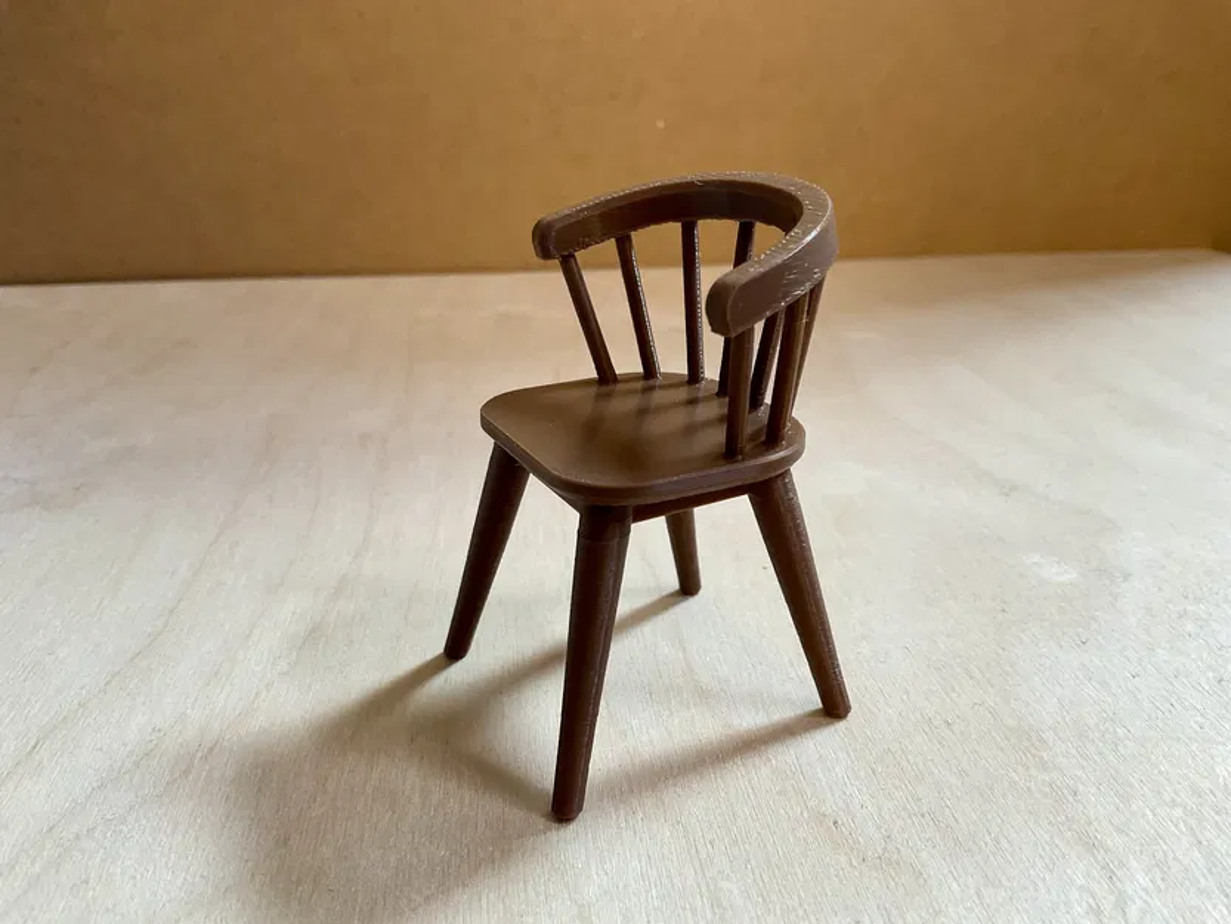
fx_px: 1031
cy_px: 462
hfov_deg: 61.7
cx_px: 616
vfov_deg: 48.2
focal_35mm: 29
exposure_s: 1/50
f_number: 1.8
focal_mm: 3
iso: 40
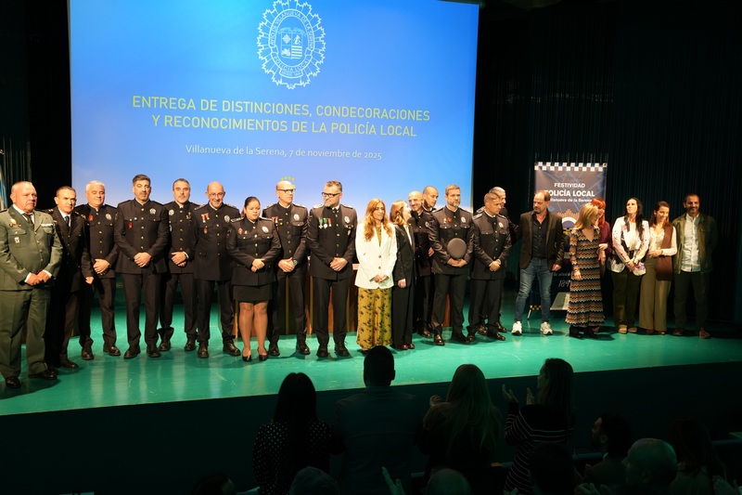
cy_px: 248
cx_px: 371
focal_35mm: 33
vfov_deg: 40.0
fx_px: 680
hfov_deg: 57.2
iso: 1600
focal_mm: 33
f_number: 3.2
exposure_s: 1/160
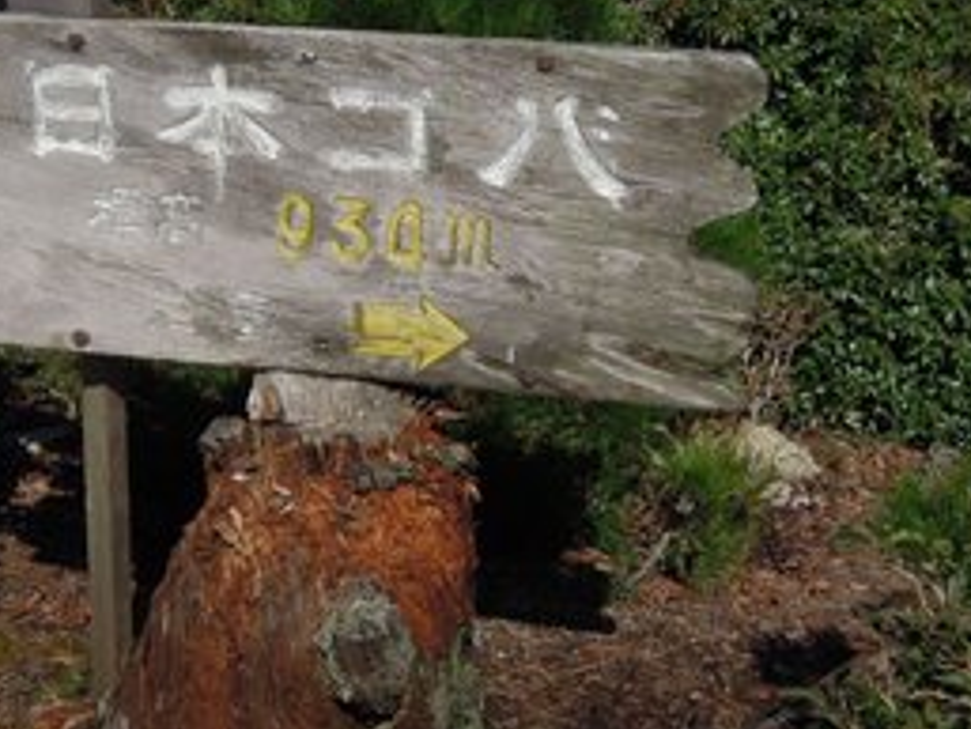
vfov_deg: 20.9
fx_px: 1964
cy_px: 212
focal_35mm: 70
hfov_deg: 27.4
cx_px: 246
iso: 160
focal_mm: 8.1
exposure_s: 1/1600
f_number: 4.5
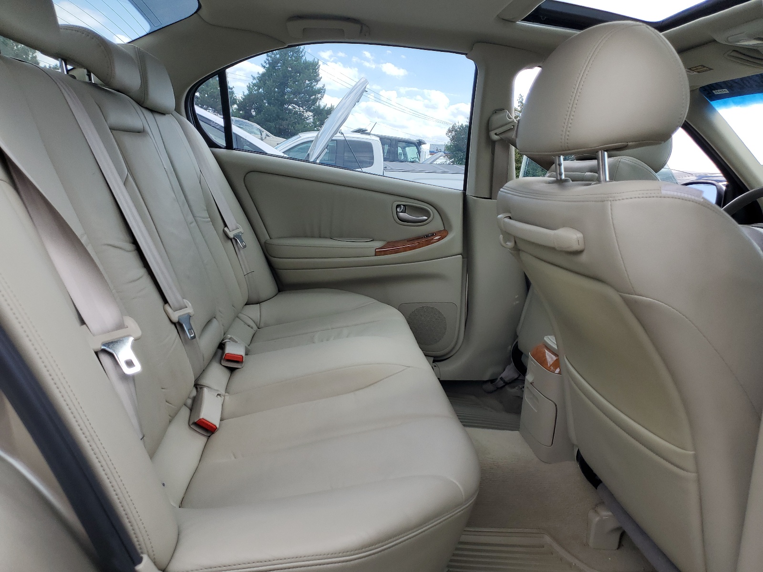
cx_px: 382
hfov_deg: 67.3
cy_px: 286
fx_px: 573
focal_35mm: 26
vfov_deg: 53.1
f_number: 1.5
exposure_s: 1/833
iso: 50
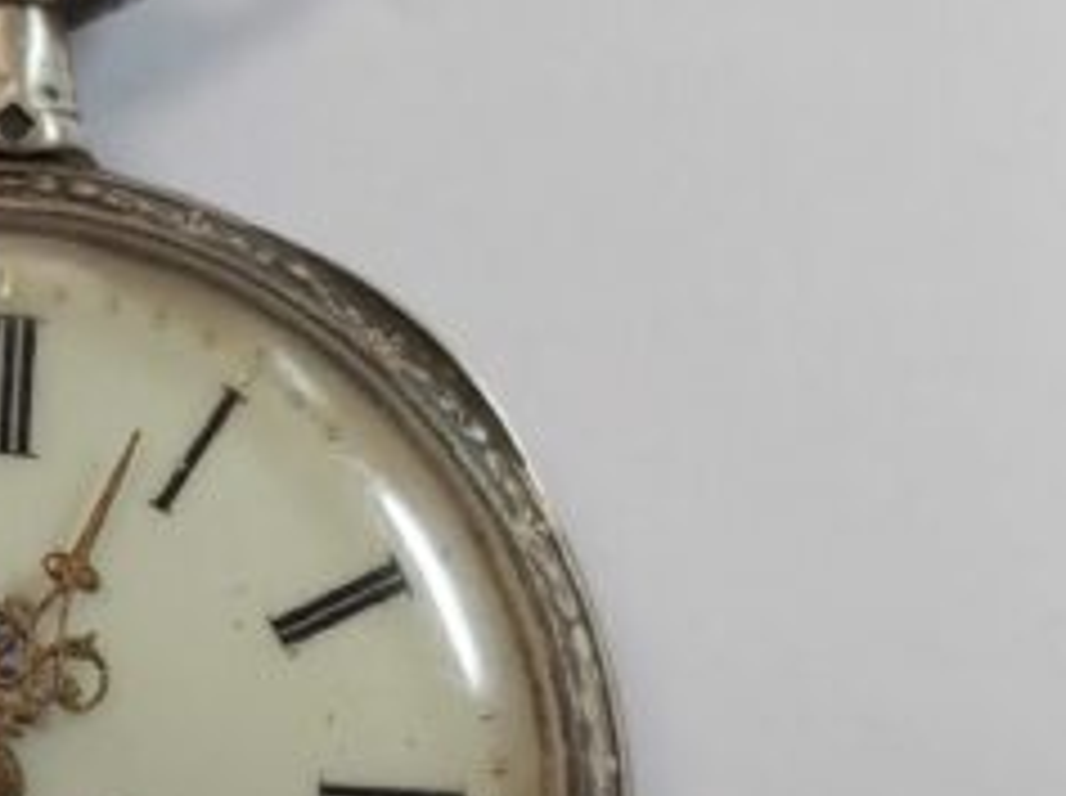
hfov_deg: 31.8
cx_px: 0
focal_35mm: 56
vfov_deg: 25.6
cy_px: 639
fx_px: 1722
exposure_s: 1/100
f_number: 1.7
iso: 80
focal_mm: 3.92
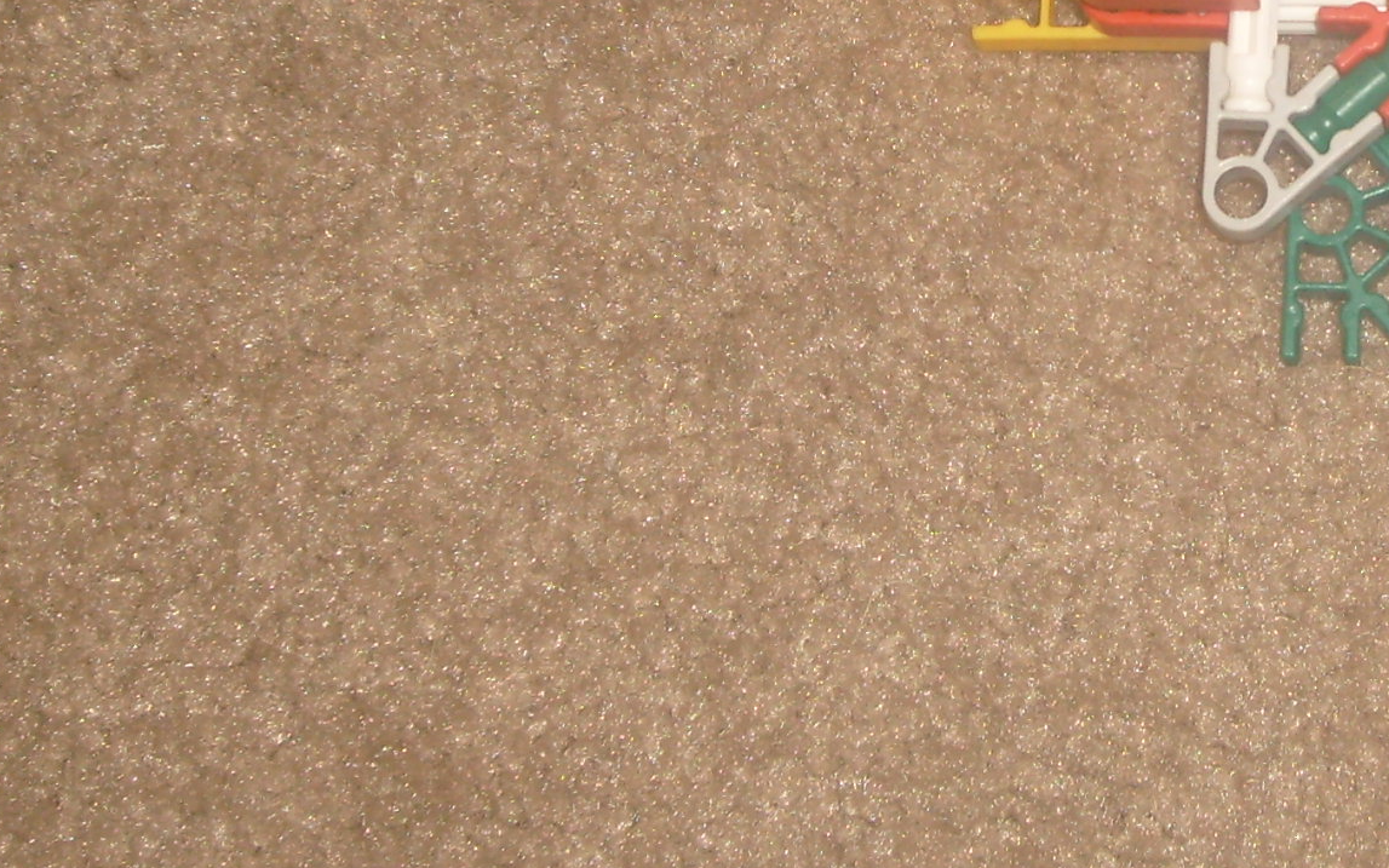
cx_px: 1263
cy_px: 52
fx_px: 3899
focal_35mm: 103
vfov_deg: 12.6
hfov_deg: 19.8
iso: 100
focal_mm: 7.2
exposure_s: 1/45
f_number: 3
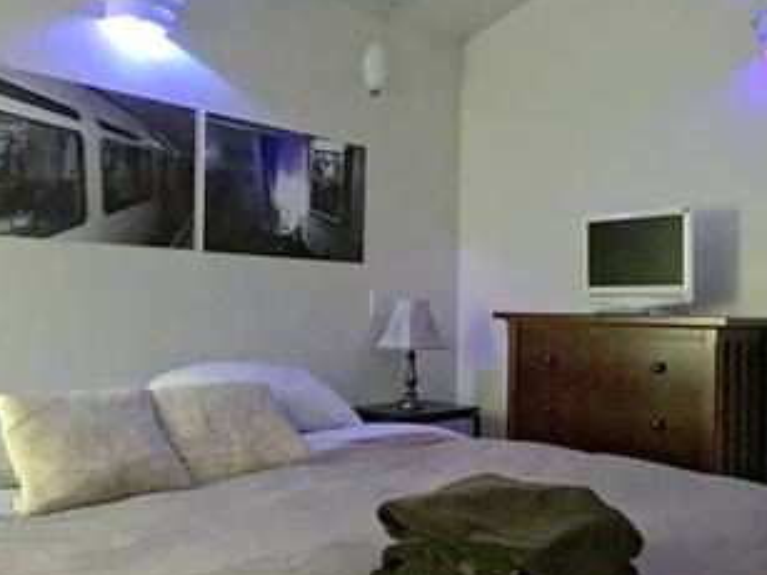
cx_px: 440
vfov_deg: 41.7
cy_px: 308
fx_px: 753
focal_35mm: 34
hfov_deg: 53.8
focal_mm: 4.15
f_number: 2.2
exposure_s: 1/4
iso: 500
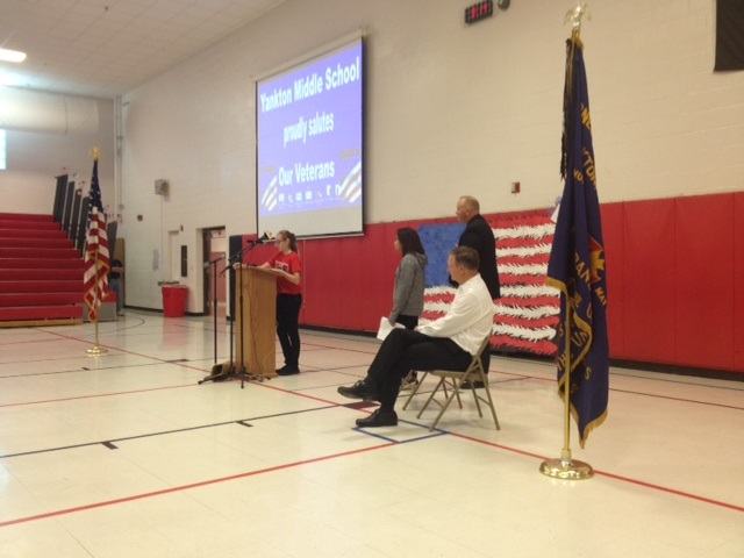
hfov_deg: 52.6
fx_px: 752
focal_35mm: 35
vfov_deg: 40.7
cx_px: 372
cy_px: 279
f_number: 2.4
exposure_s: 1/20
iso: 64
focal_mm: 4.28
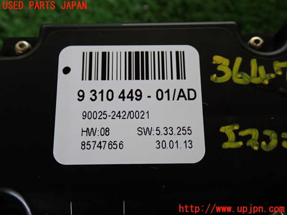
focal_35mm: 47
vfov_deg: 30.9
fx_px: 390
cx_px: 144
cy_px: 108
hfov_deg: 40.4
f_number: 3.1
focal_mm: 8.4
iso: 250
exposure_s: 1/50
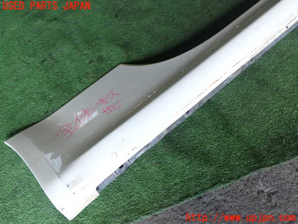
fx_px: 310
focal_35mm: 36
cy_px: 112
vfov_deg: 39.7
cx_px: 149
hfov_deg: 51.4
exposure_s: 1/100
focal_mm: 6.37
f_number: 2.5
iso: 100
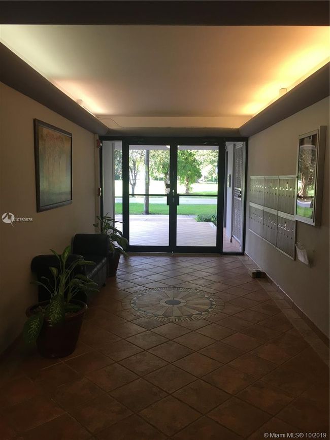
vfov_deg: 61.7
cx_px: 165
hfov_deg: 48.2
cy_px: 220
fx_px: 369
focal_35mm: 29
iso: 32
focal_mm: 4.15
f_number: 2.2
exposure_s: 1/30
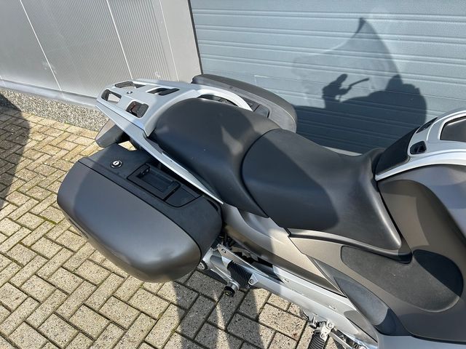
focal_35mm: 26
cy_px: 174
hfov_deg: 67.3
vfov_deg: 53.1
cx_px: 233
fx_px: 350
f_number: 1.5
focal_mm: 5.7
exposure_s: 1/1361
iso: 50
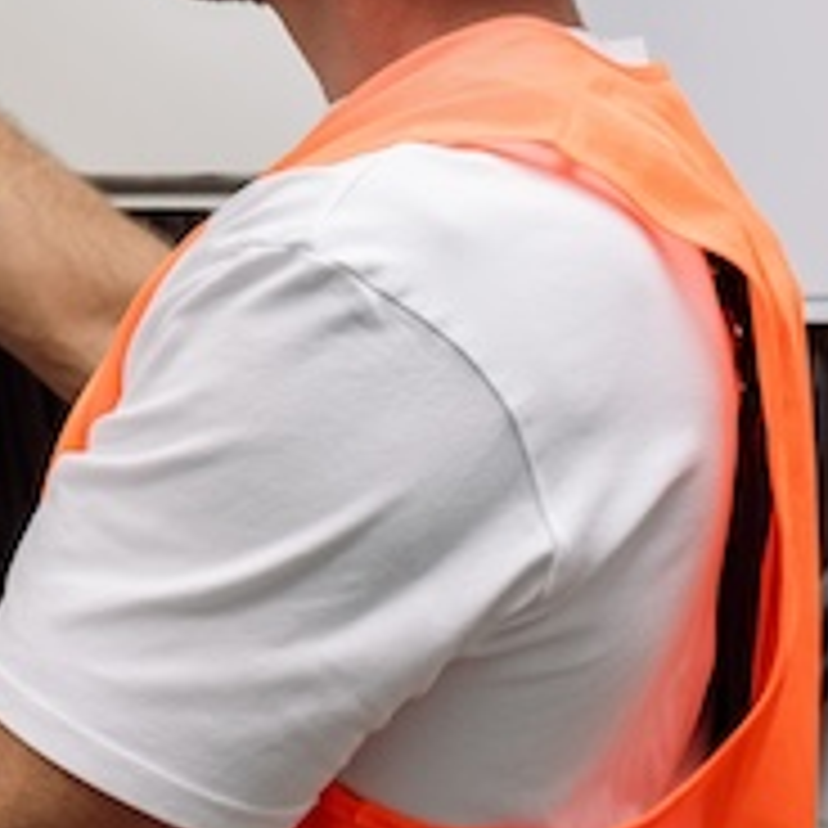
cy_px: -27
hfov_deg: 17.3
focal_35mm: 97
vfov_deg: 17.5
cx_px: -94
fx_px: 2625
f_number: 4.5
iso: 250
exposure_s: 1/200
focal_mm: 35
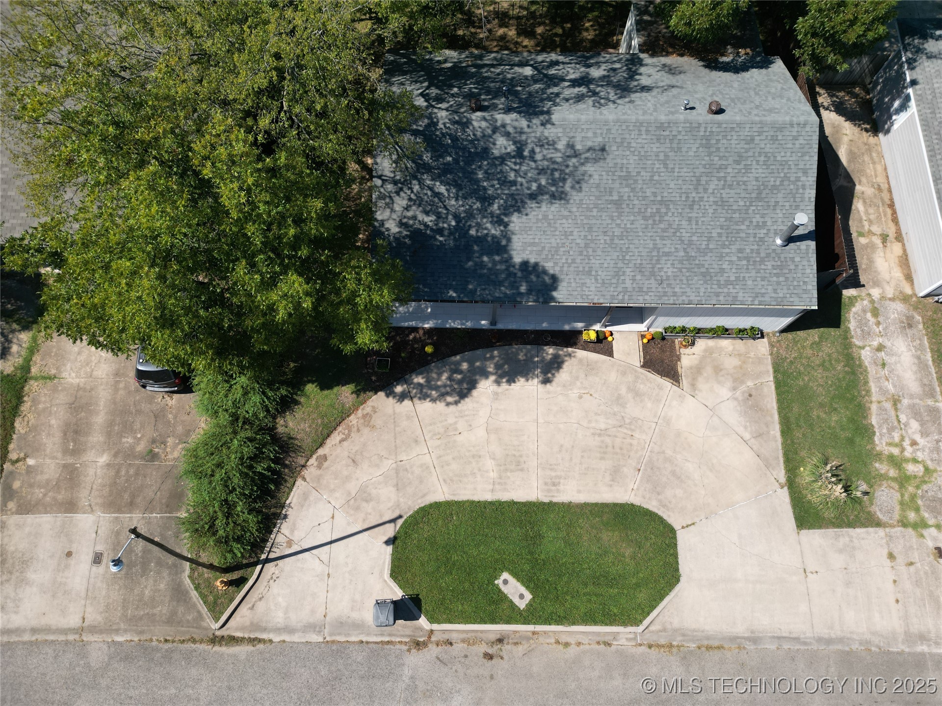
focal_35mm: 24
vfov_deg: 56.8
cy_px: 353
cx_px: 471
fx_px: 653
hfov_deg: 71.6
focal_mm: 6.72
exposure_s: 1/3000
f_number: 1.7
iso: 130
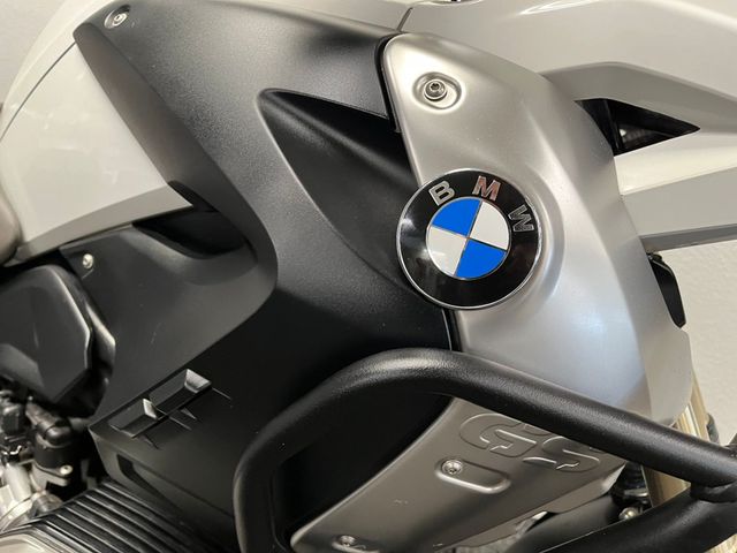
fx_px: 554
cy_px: 276
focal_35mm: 26
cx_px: 368
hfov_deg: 67.3
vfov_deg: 53.1
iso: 200
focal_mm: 5.1
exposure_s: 1/50
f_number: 1.6
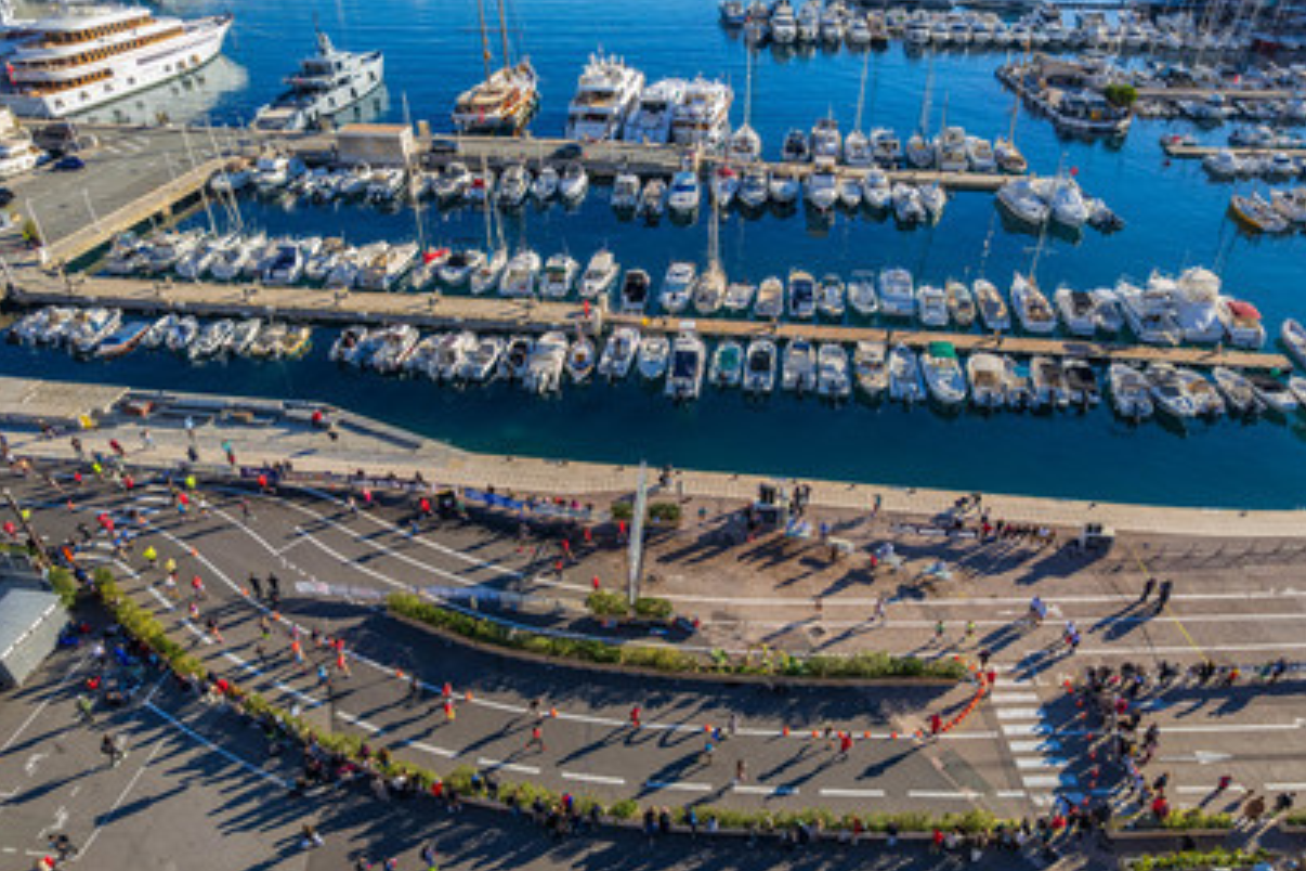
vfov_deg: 55.1
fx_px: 834
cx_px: 679
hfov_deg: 76.1
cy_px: 452
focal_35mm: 23
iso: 100
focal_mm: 8.4
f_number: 2.8
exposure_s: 1/1250
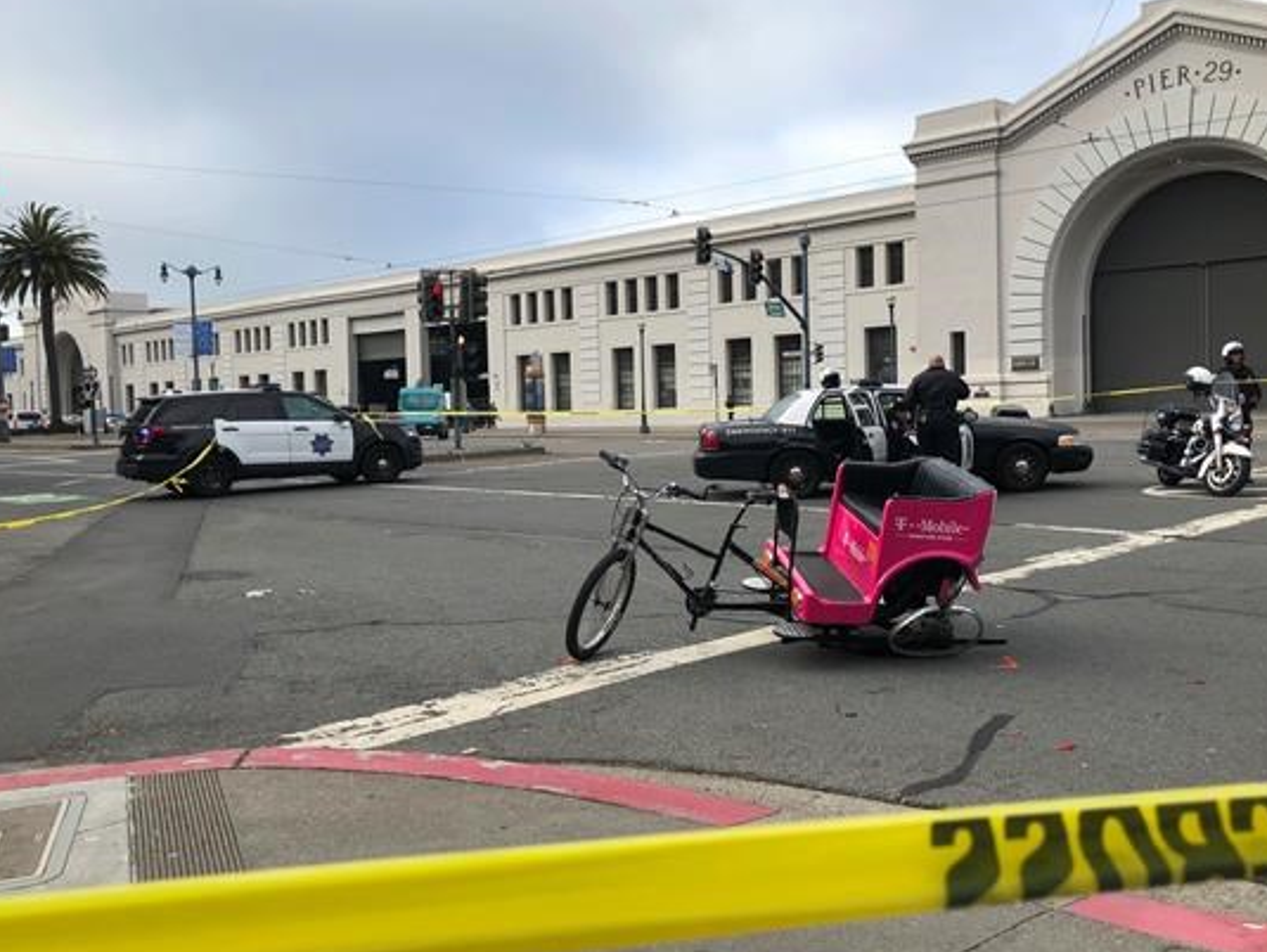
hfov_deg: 53.8
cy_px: 476
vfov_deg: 41.8
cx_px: 706
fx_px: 1245
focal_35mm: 34
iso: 20
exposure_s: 1/857
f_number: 1.8
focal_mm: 3.99
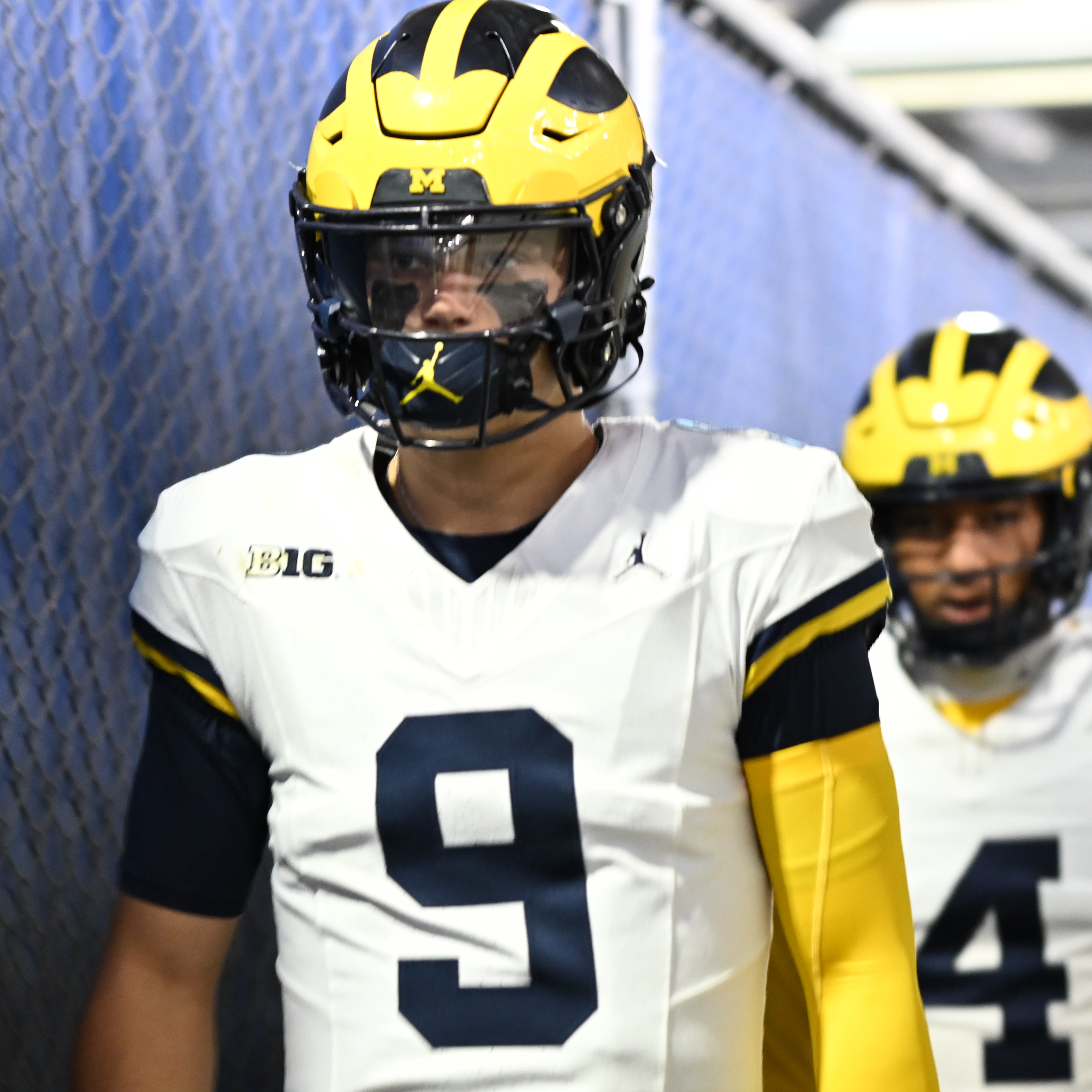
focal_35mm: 188
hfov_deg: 9.3
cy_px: 666
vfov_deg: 9.3
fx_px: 6710
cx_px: 846
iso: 2000
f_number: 1.8
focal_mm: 85
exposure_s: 1/60
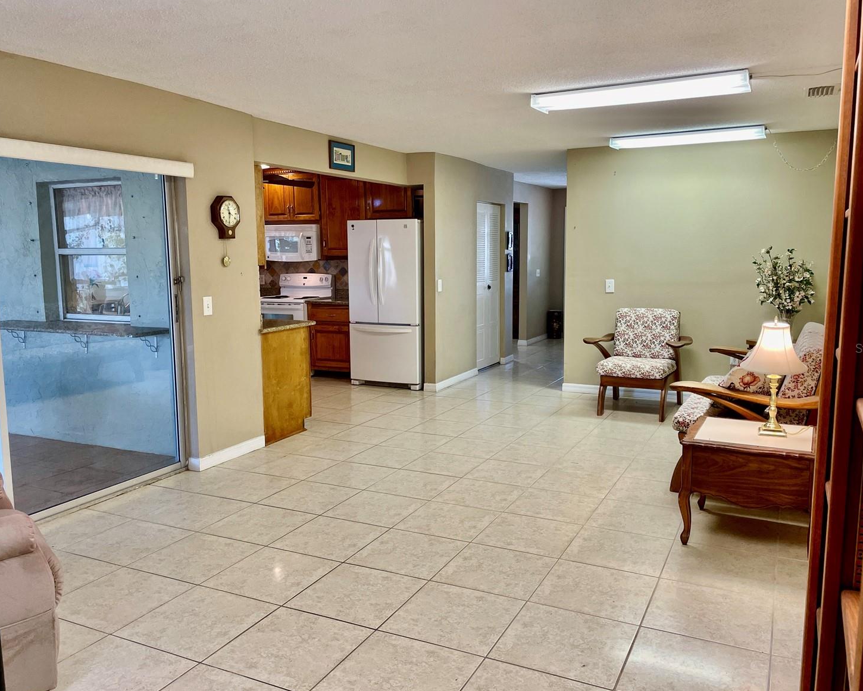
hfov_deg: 62.2
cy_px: 348
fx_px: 715
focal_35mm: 28
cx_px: 436
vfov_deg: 51.5
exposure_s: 1/120
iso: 100
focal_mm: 4.2
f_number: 1.6
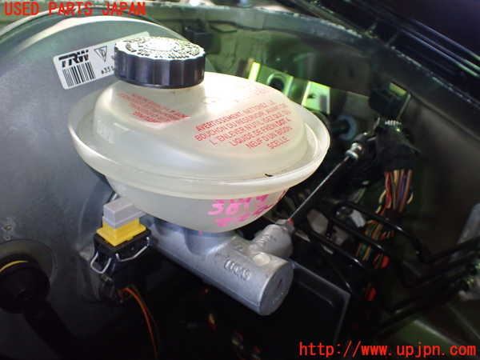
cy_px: 180
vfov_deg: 46.8
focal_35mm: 30
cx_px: 240
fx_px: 416
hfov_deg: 60.0
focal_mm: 5.4
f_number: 2.3
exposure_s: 1/125
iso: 800
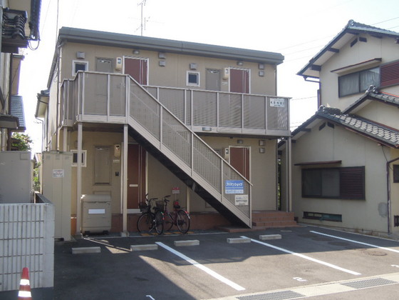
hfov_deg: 46.8
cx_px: 200
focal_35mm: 40
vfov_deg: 36.0
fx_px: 461
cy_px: 150
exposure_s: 1/800
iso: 160
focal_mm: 7.2
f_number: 3.3
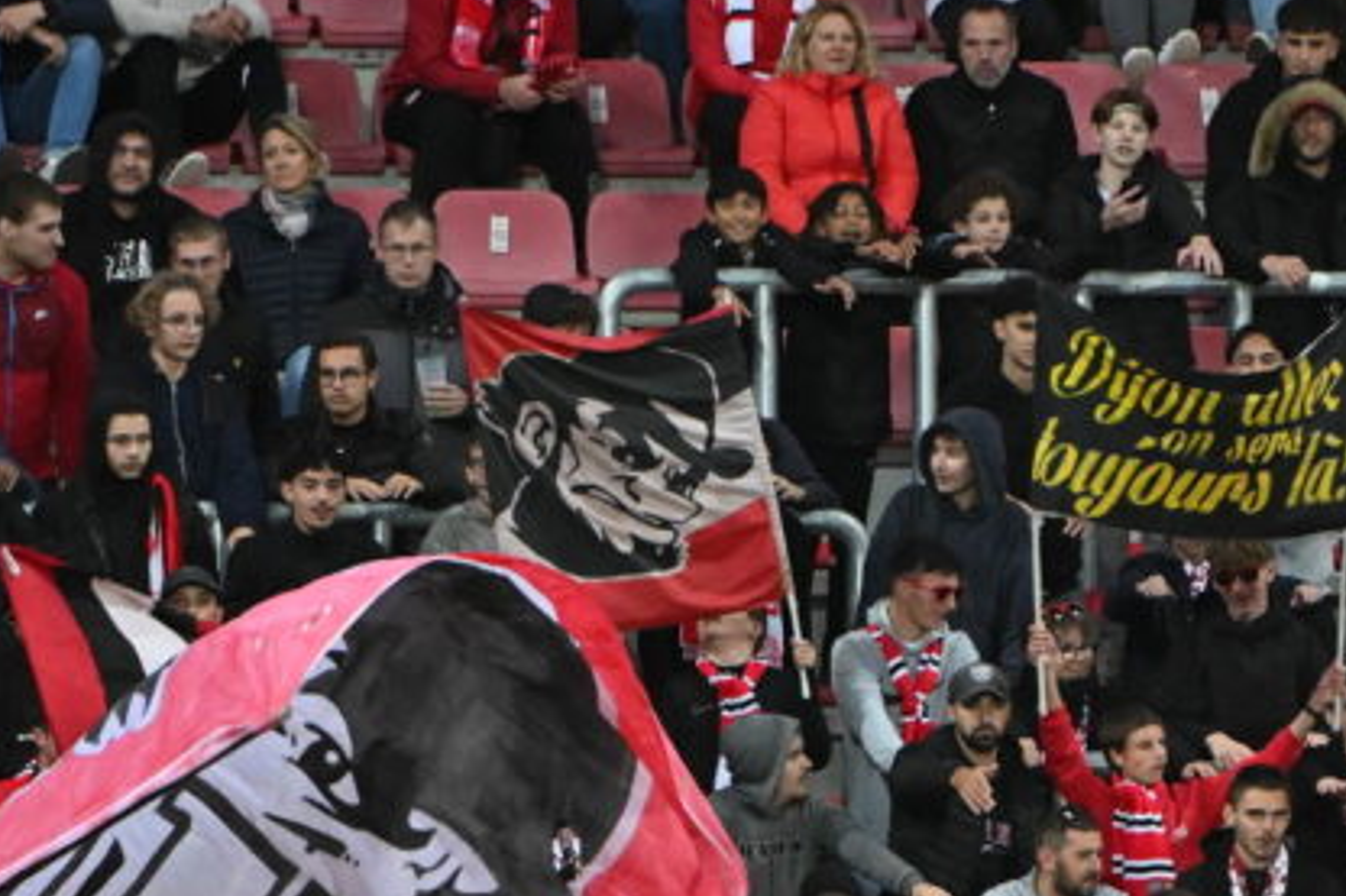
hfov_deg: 1.4
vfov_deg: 0.9
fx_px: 55161
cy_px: 741
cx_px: 1058
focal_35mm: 1476
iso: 4000
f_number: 4
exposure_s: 1/500
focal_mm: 400
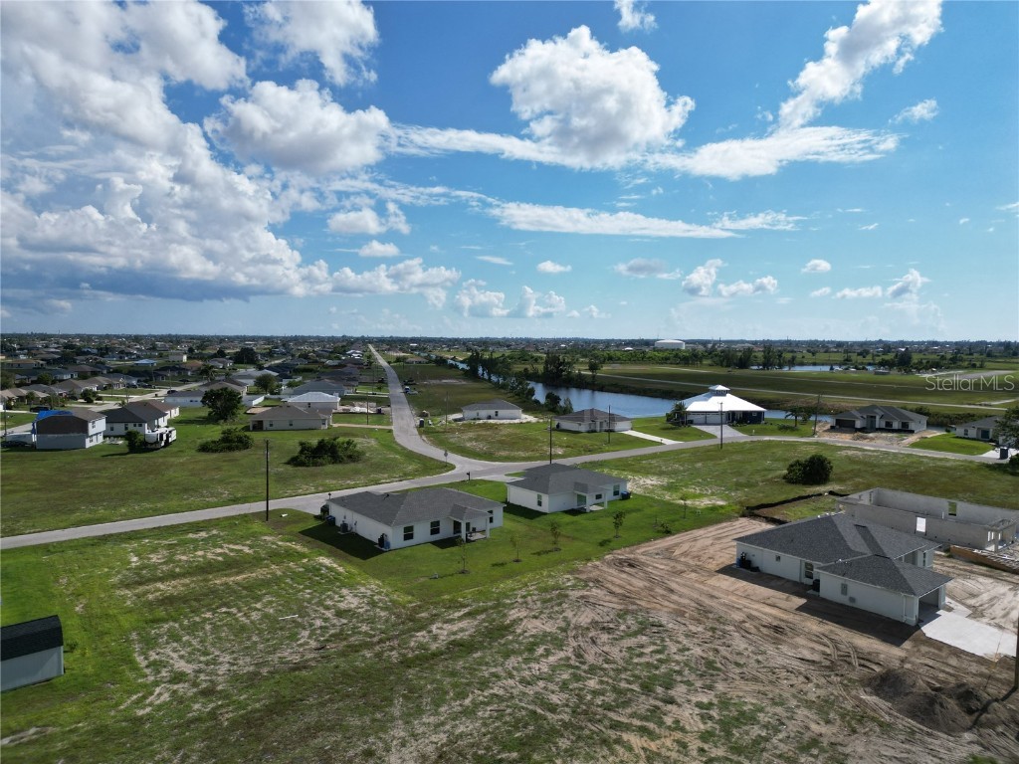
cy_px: 382
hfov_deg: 71.6
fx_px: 706
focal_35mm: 24
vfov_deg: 56.8
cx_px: 510
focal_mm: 6.72
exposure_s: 1/5000
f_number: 1.7
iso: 120
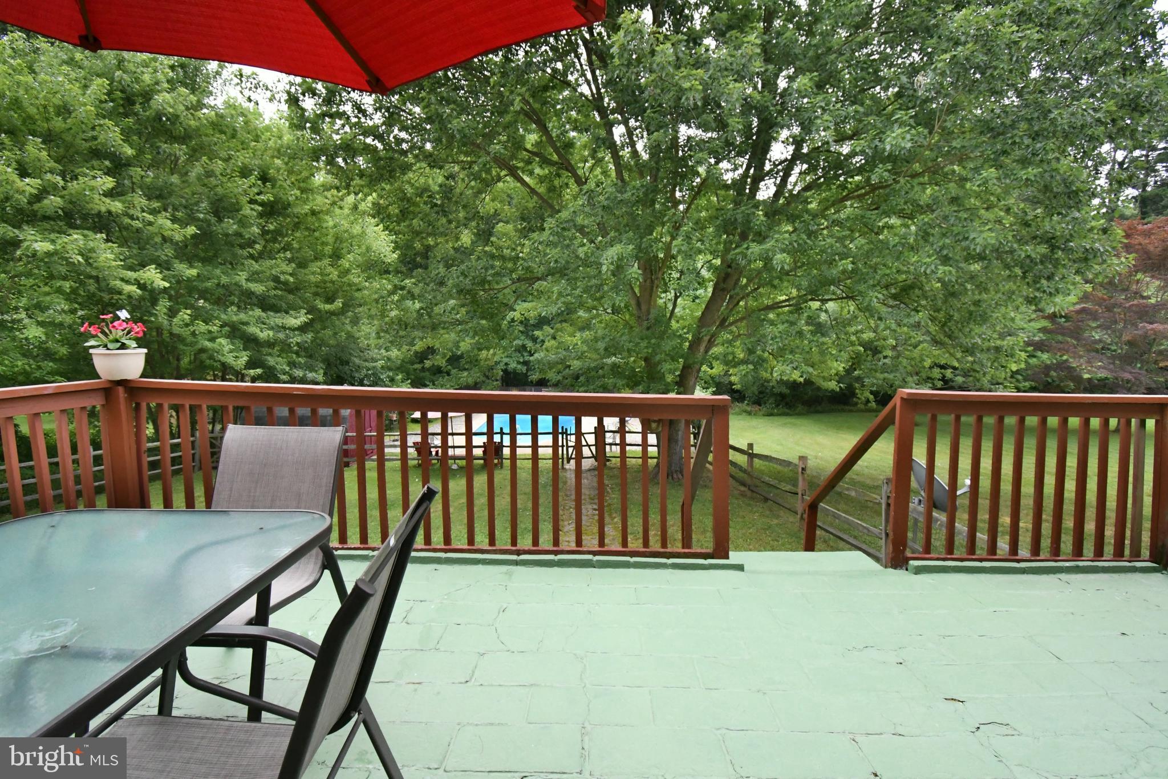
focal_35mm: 16
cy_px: 390
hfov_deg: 96.7
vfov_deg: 73.7
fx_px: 519
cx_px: 584
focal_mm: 11
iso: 6400
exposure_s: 1/8000
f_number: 4.8
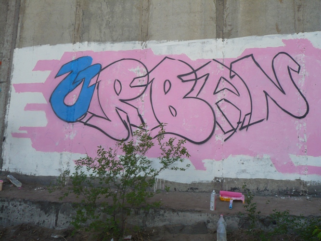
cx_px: 160
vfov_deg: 40.7
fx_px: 325
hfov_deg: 52.6
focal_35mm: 35
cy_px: 120
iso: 100
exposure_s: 1/500
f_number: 2.8
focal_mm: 5.8
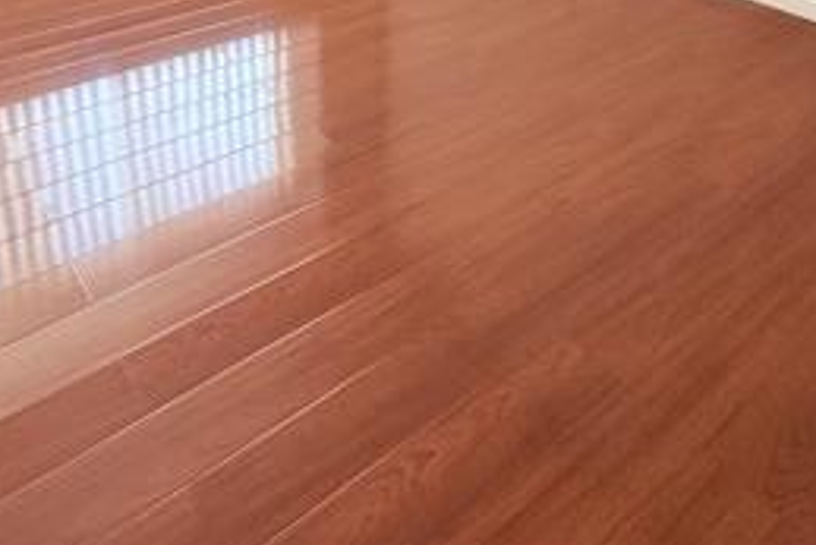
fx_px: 816
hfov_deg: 52.9
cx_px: 476
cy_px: -164
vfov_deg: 29.6
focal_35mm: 36
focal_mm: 2.22
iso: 640
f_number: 2.2
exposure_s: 1/120
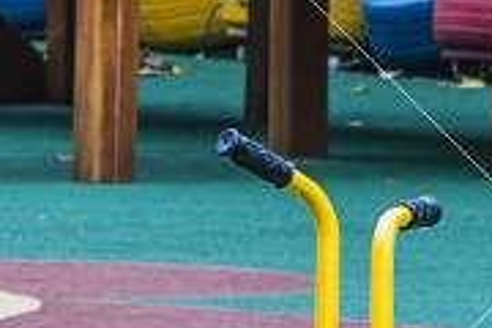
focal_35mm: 975
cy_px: -350
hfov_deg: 2.1
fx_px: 13324
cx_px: 552
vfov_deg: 1.4
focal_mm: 135
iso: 200
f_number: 10
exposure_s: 1/20
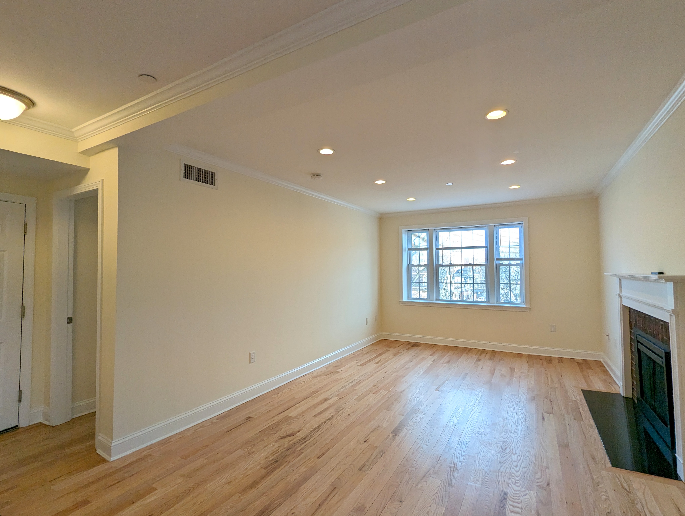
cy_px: 258
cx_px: 342
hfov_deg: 94.4
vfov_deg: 78.2
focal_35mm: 16
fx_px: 317
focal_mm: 2.35
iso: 76
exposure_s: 1/203
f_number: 2.2
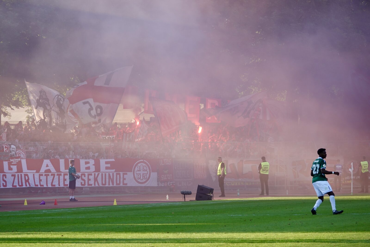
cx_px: 185
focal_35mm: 221
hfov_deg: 9.3
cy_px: 124
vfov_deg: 6.2
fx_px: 2271
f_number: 4
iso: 125
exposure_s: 1/250
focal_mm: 81.1
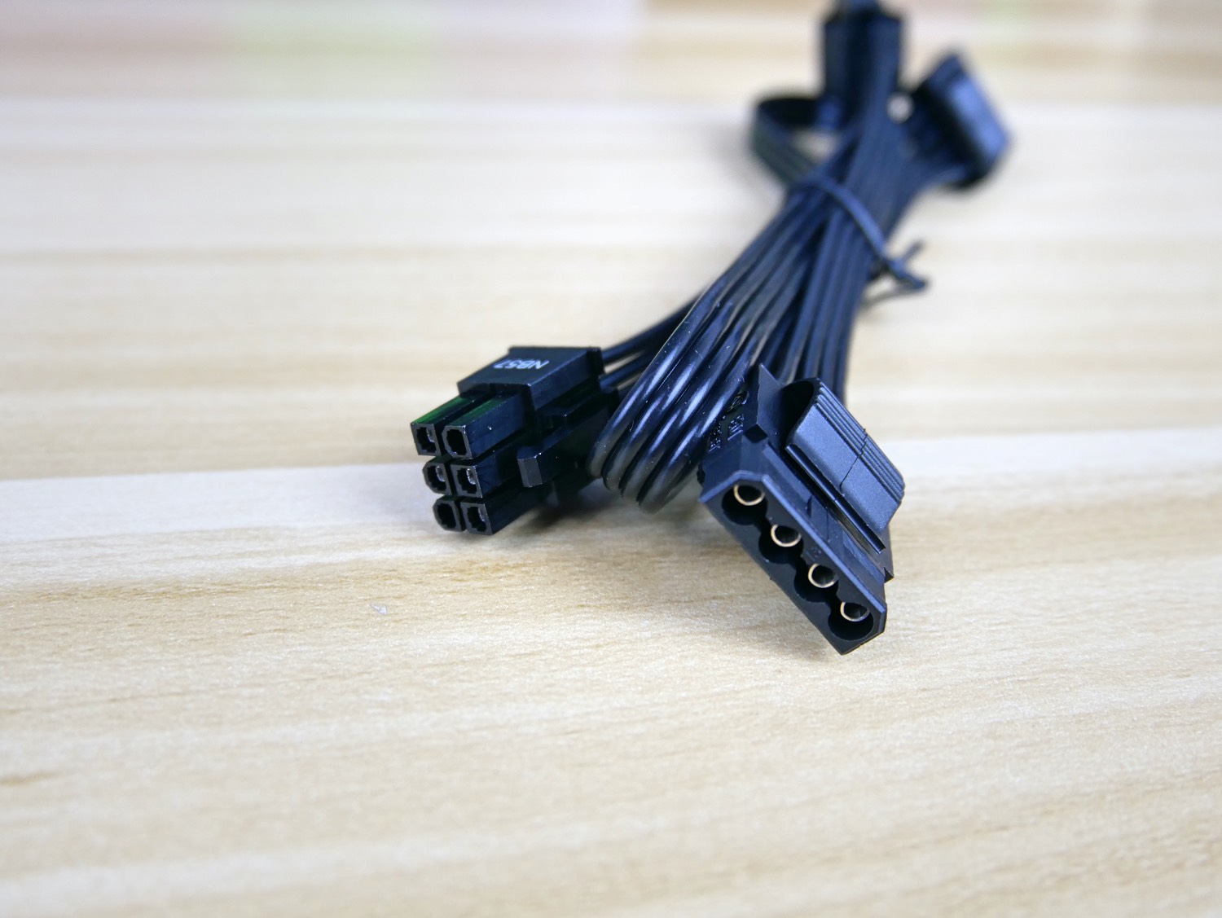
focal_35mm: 38
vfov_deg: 37.8
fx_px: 1342
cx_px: 611
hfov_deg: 48.9
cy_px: 459
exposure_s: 1/125
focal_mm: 19
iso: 500
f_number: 4.4
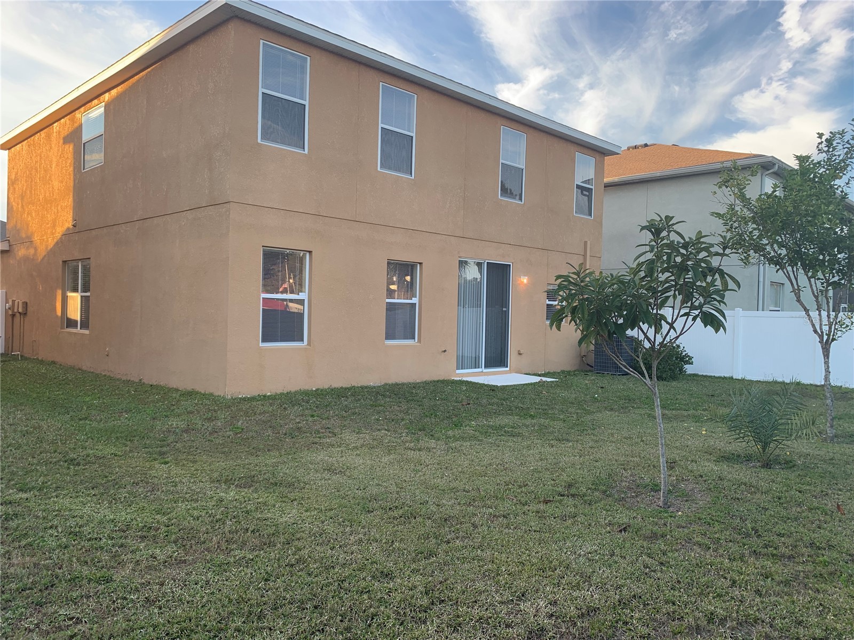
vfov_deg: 53.1
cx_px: 427
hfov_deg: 67.3
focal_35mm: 26
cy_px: 320
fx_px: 641
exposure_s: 1/160
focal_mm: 4.25
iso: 25
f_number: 1.8
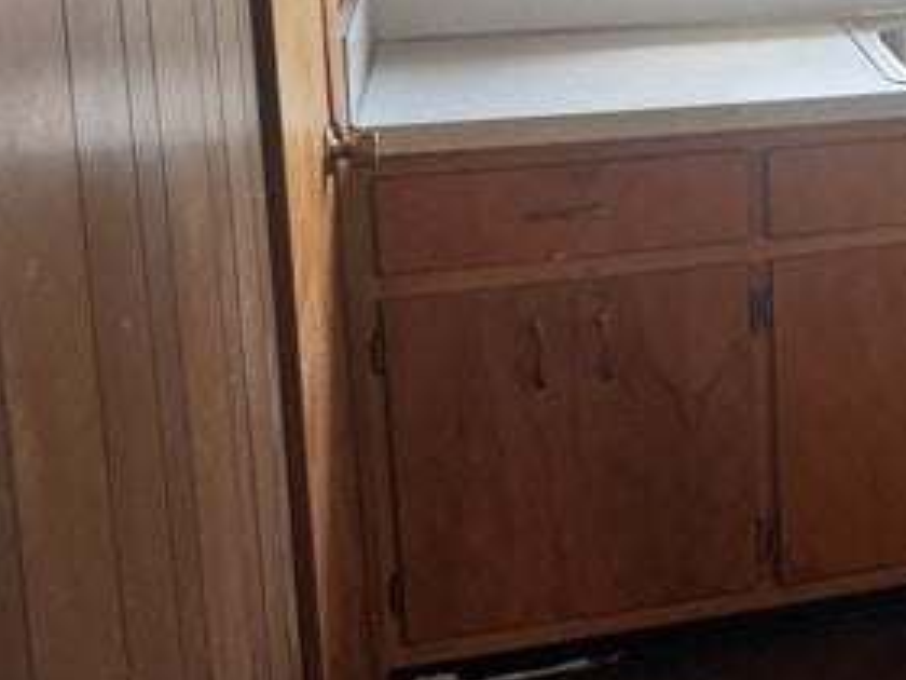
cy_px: -10
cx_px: 1325
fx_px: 1911
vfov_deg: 19.5
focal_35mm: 73
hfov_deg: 22.4
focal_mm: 6.76
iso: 125
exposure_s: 1/60
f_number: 1.78
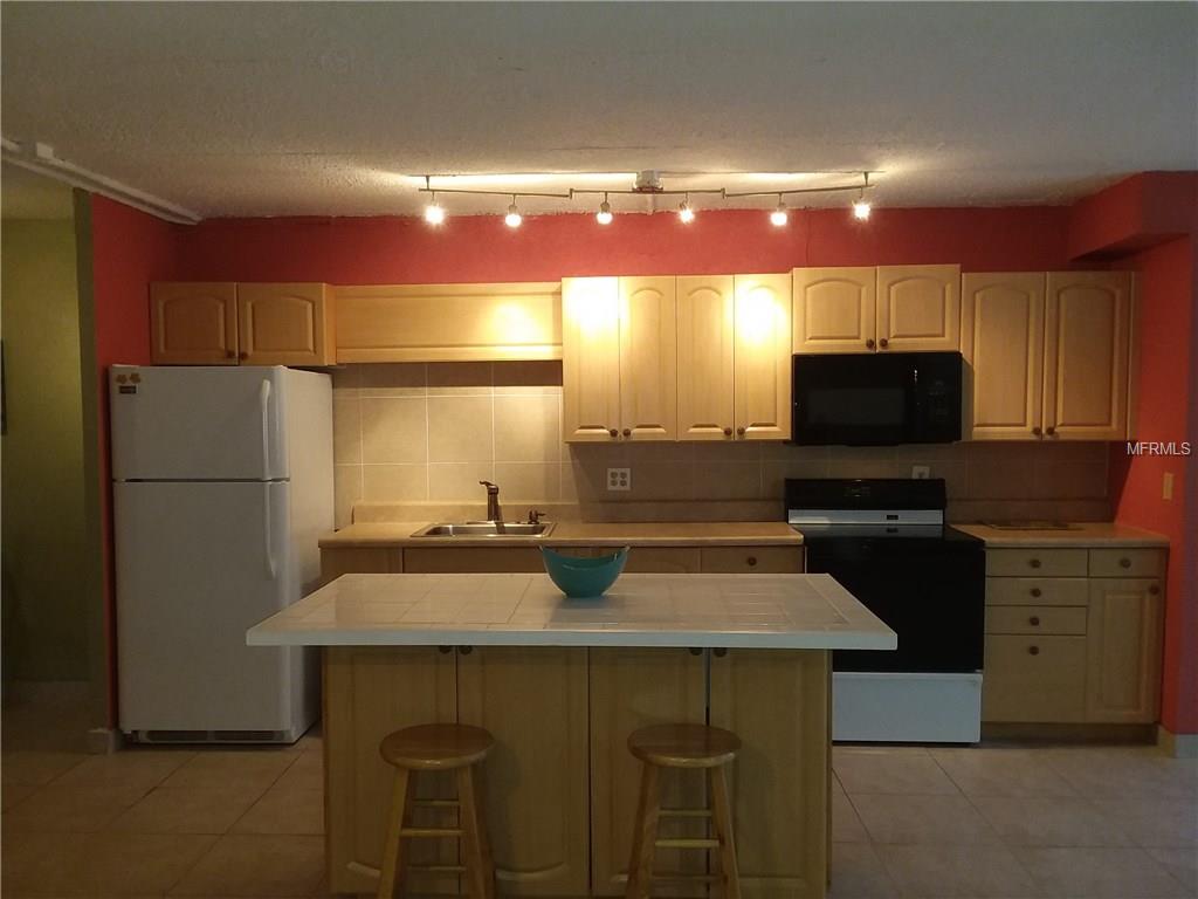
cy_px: 450
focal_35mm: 29
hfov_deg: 61.7
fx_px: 1004
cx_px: 599
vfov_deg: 48.2
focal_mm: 2.47
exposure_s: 1/30
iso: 80
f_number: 1.9
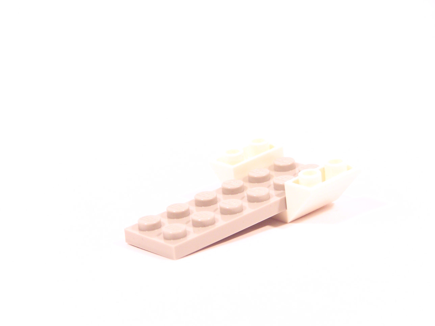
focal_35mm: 128
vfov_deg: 11.6
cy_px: 163
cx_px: 218
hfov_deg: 15.4
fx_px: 1609
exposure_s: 1/20
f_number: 3.6
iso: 200
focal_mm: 21.2
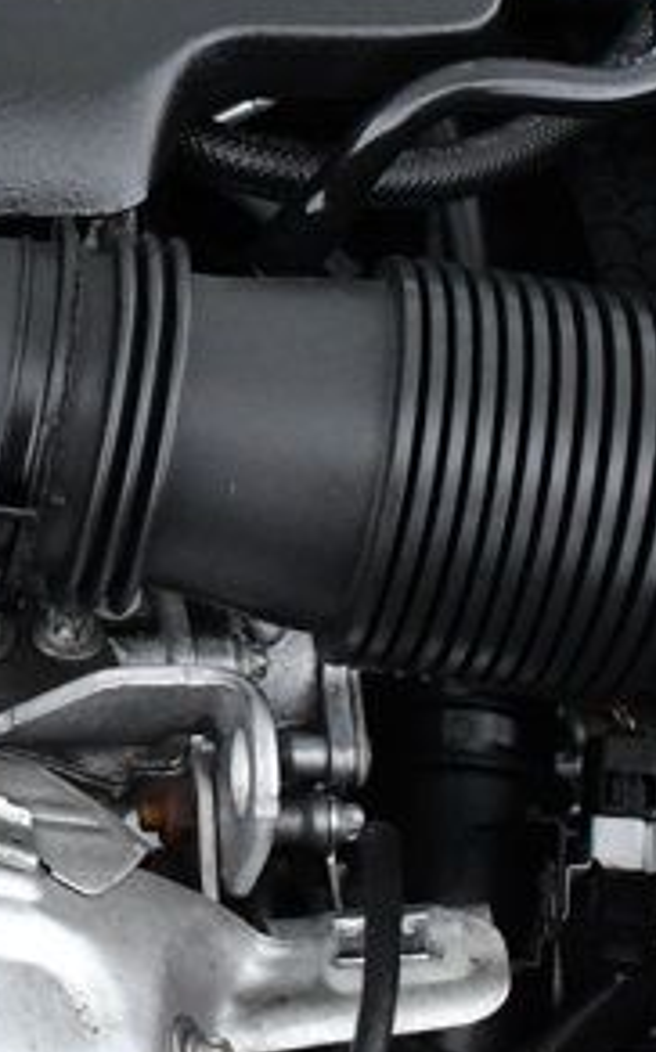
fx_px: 3382
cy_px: 483
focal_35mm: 118
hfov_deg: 10.7
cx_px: -339
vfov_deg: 17.7
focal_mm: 22
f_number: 5
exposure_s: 1/100
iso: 2500
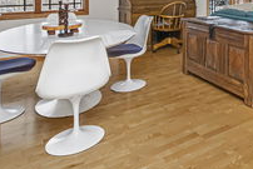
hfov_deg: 44.7
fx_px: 276
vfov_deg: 30.5
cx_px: 229
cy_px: -16
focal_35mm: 39
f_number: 9
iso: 400
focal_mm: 11
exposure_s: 1/80
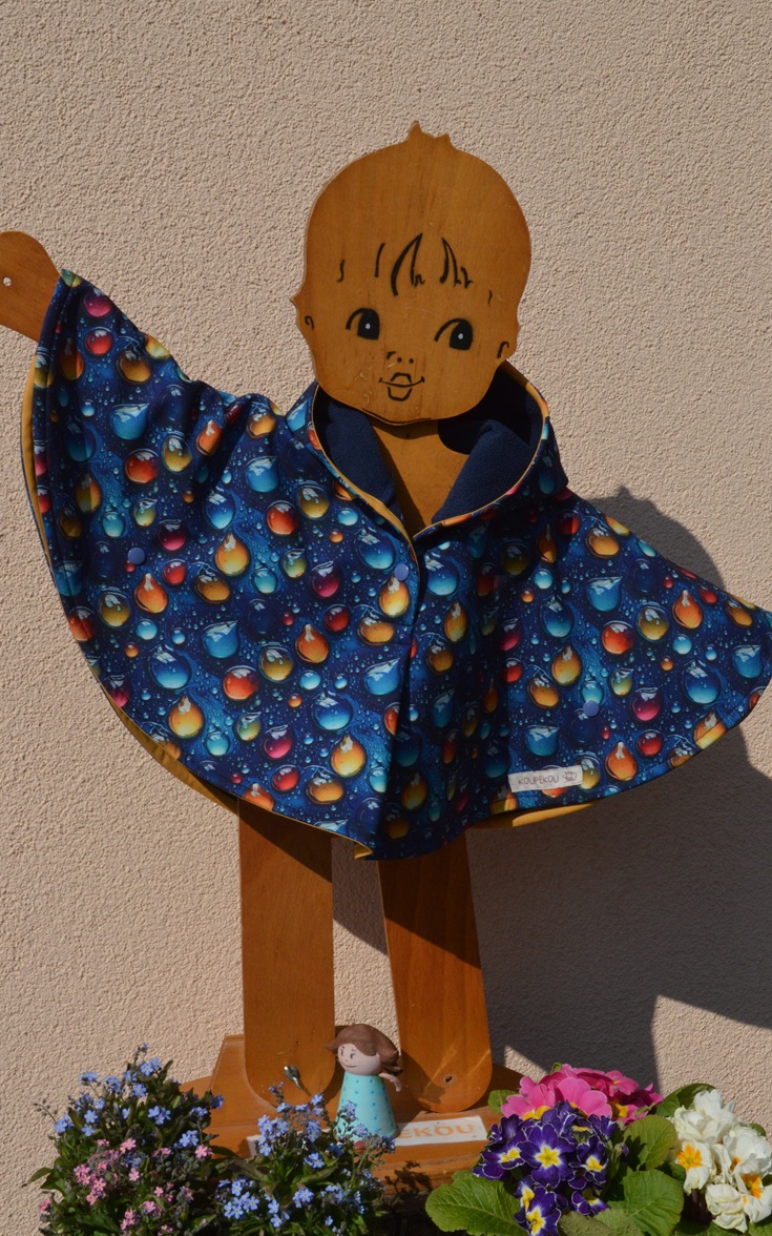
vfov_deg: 37.2
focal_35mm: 55
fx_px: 1835
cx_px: 392
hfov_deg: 23.8
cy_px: 621
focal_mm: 35
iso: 800
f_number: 18
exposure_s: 1/800
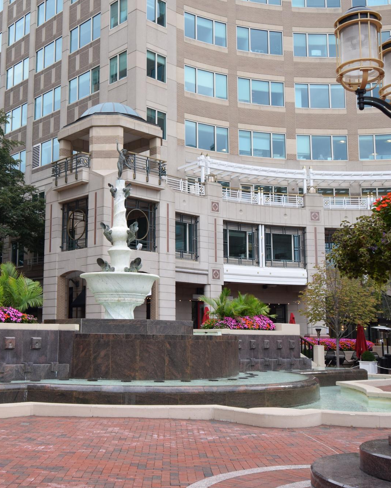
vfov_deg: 42.9
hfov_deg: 34.2
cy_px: 242
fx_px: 622
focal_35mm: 43
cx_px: 100
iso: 400
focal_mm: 20
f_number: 8
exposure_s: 1/250
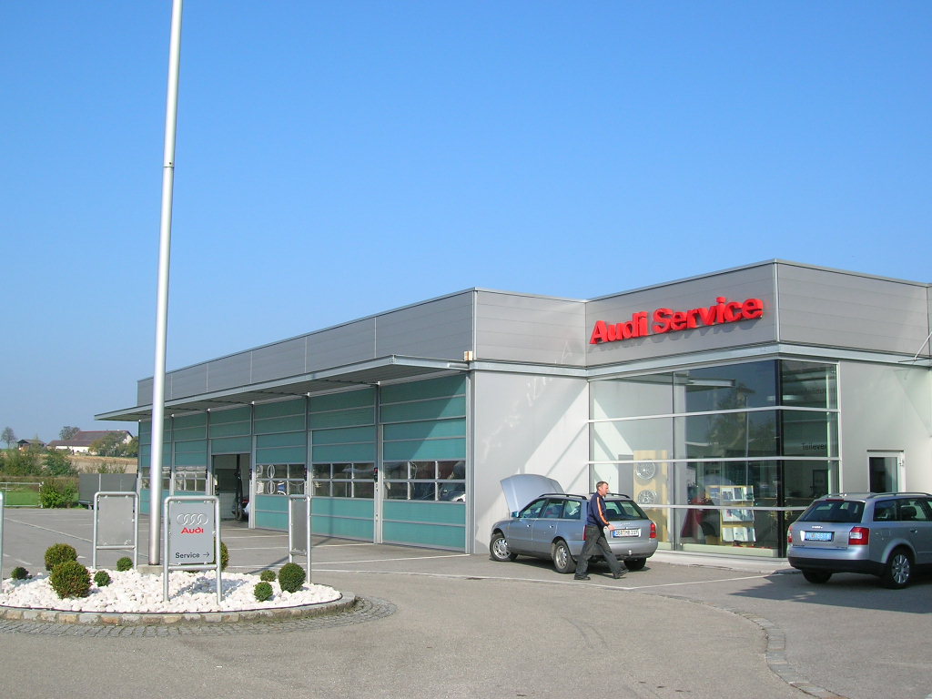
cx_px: 466
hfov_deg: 49.0
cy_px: 350
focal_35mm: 38
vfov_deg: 37.7
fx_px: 1023
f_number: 5
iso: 50
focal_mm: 6.4
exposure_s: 1/303
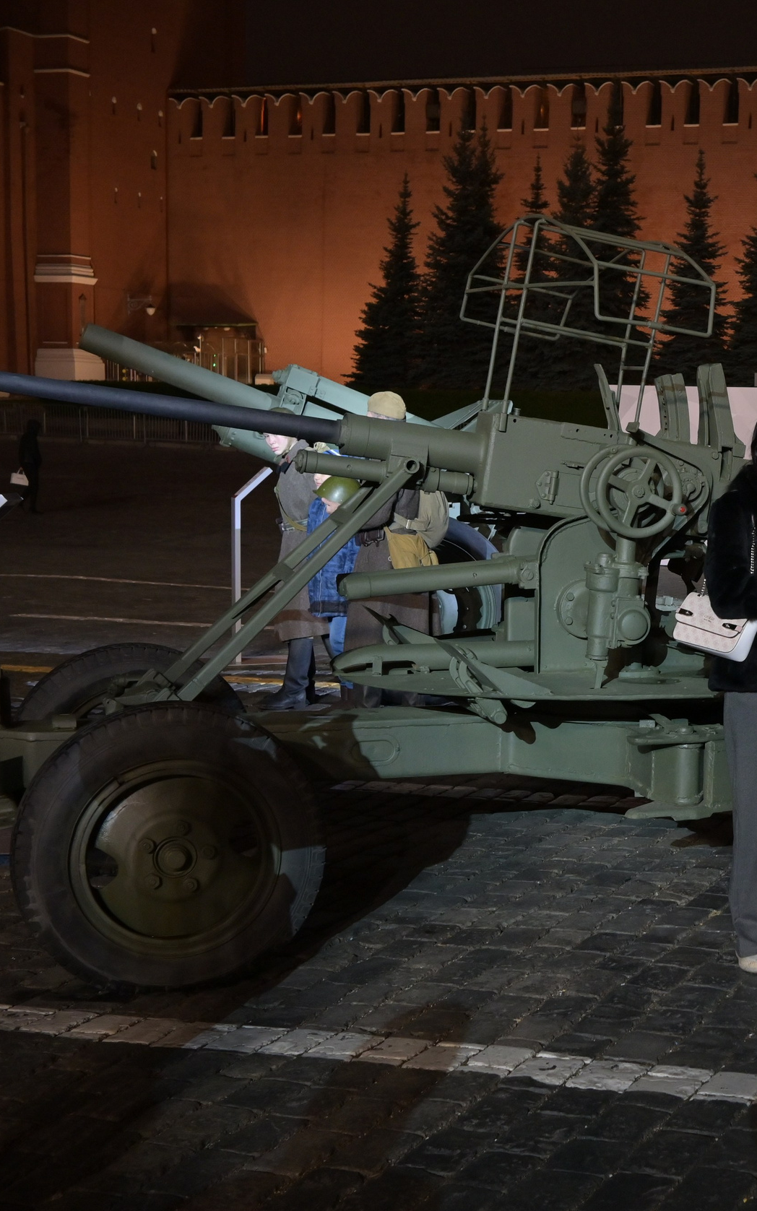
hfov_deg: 22.1
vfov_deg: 36.3
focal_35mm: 56
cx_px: 784
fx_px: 1849
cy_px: 616
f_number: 4.5
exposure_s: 1/100
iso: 800
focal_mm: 24
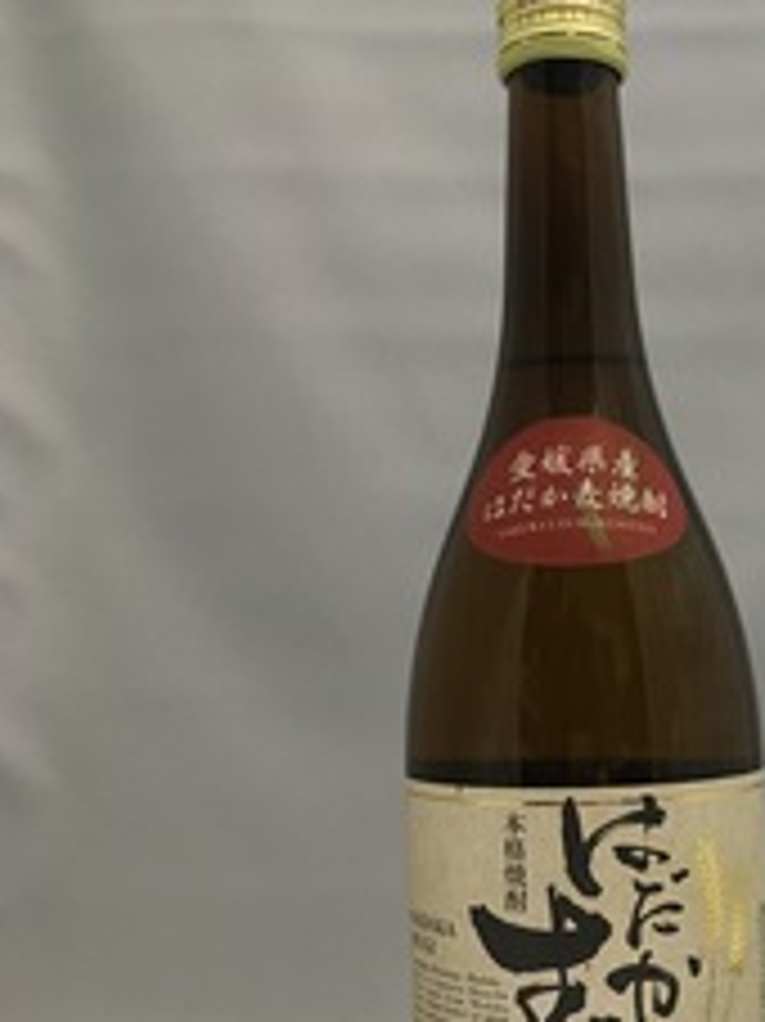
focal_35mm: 46
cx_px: 576
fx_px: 1357
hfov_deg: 30.9
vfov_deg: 40.6
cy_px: 702
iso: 200
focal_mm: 4.15
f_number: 2.2
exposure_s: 1/24
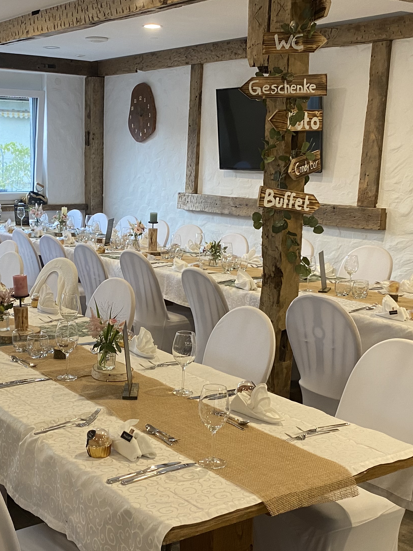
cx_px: 131
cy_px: 331
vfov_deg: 39.5
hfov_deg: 30.0
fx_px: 764
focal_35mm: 48
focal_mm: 4.25
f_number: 1.8
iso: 80
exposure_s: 1/50
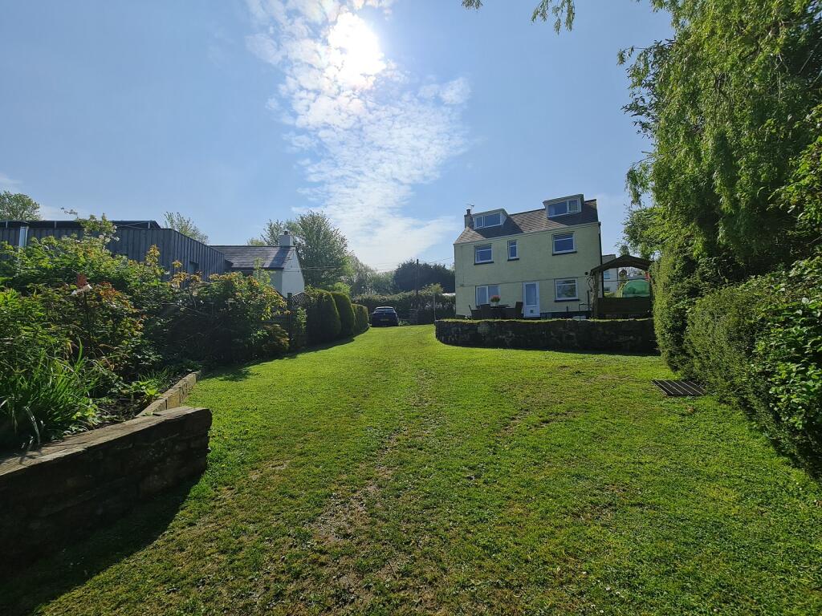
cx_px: 411
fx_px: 309
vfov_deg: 89.9
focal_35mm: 13
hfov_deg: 106.2
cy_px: 308
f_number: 2.2
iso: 64
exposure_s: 1/5312
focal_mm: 2.2
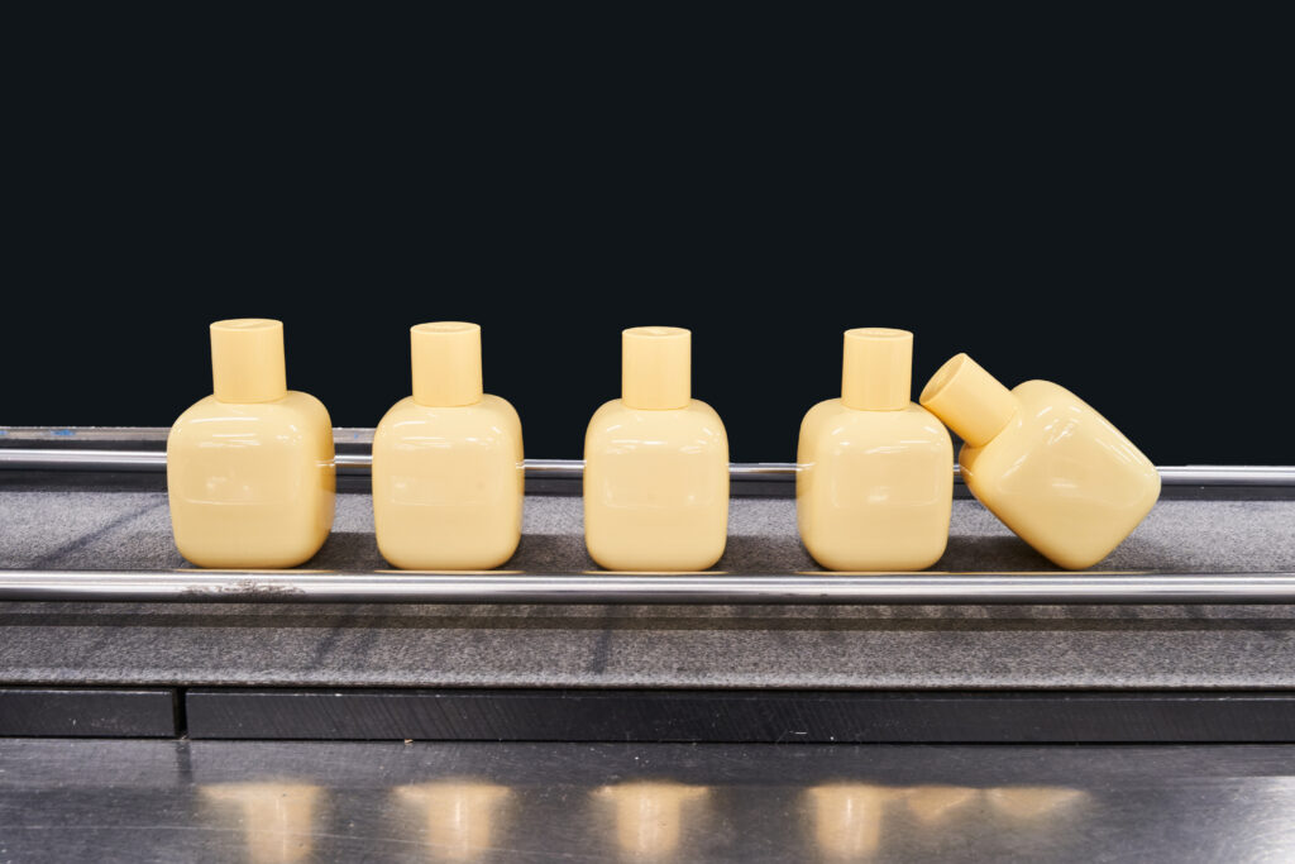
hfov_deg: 58.4
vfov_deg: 40.9
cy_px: 432
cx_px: 648
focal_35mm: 32
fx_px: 1158
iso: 1600
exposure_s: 1/15
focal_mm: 32.2
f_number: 14
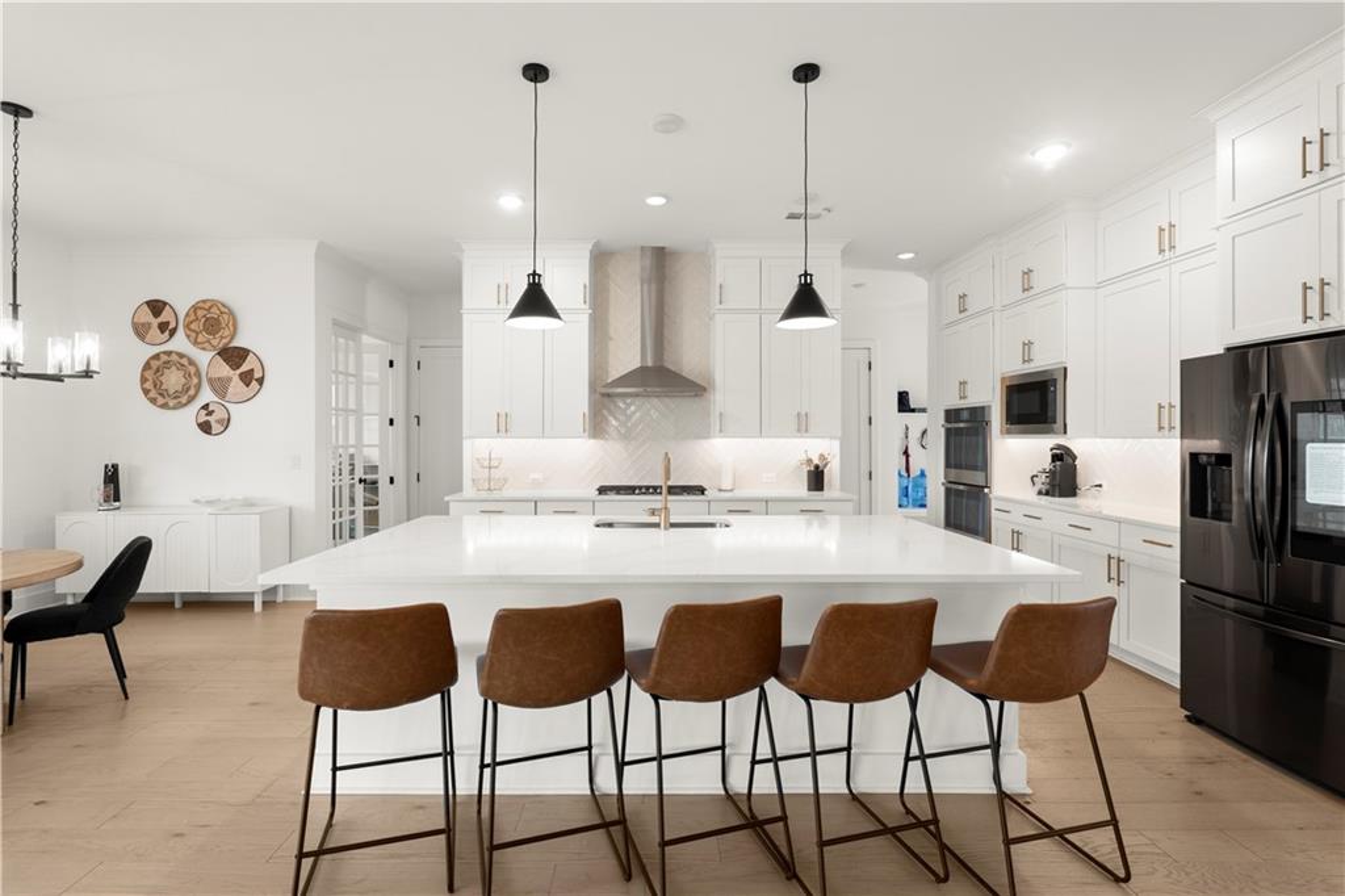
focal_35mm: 16
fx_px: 598
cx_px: 672
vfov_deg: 73.7
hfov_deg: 96.8
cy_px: 448
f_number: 8
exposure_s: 1/4
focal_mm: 16
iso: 320
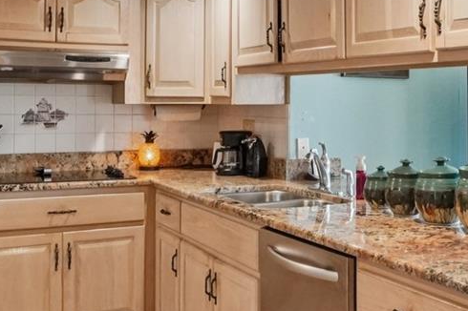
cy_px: 113
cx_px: 362
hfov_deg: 39.1
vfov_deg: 27.4
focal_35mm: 49
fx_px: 637
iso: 1000
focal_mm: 10
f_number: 8
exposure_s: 1/30
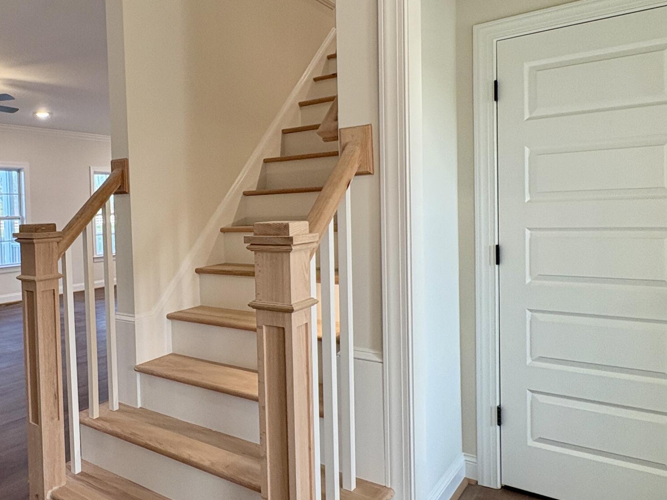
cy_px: 229
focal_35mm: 28
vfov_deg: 49.7
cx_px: 178
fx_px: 540
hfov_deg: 60.5
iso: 160
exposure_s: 1/120
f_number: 2.2
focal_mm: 2.22
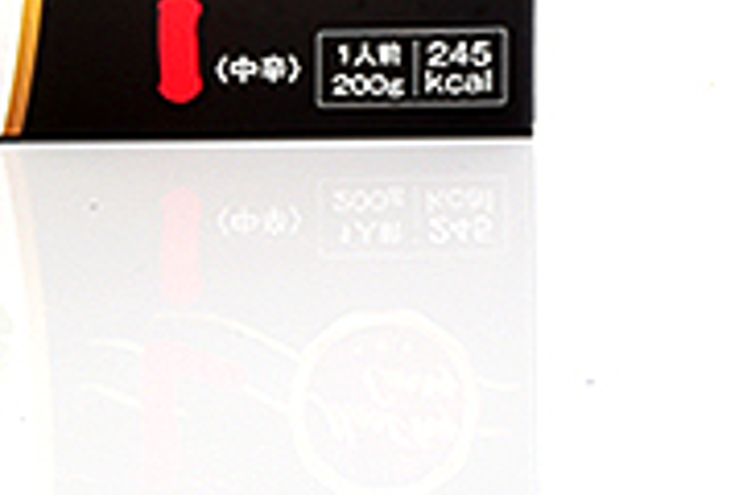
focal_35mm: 643
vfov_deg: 2.1
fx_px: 13270
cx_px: -879
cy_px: -798
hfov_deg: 3.2
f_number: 29
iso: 100
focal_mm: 116
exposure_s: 1/200
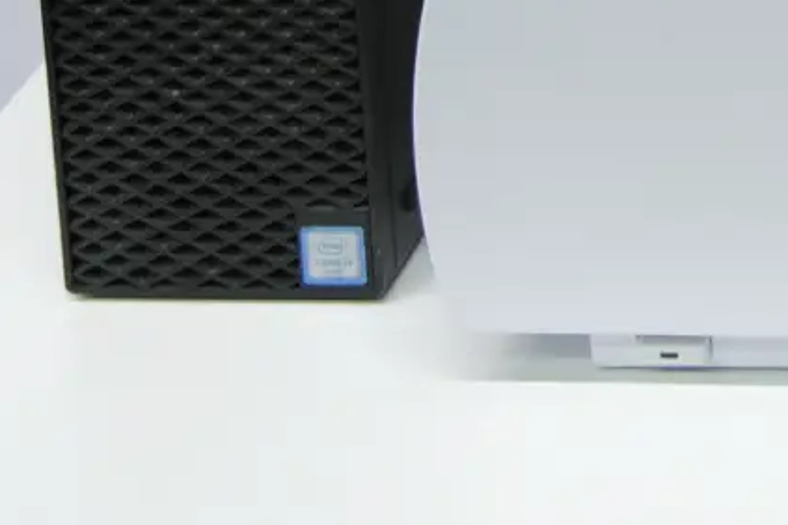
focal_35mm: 192
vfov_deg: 6.3
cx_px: 1882
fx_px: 4202
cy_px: -1311
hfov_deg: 9.5
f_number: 3.5
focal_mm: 17
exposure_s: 1/30
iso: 640
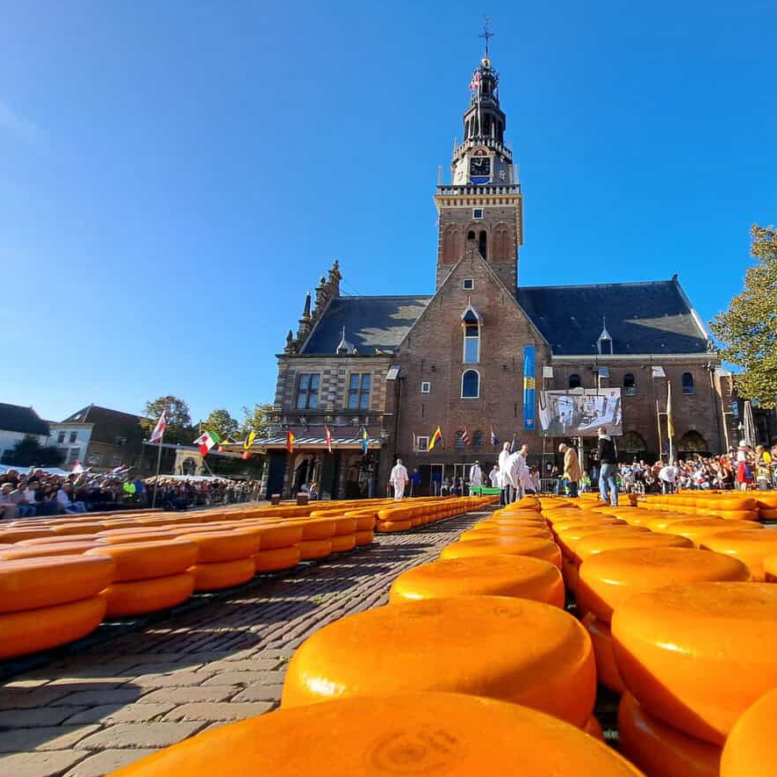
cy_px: 380
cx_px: 521
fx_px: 406
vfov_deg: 87.4
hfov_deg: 84.3
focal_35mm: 16
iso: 50
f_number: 2.2
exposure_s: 1/951
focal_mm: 1.7
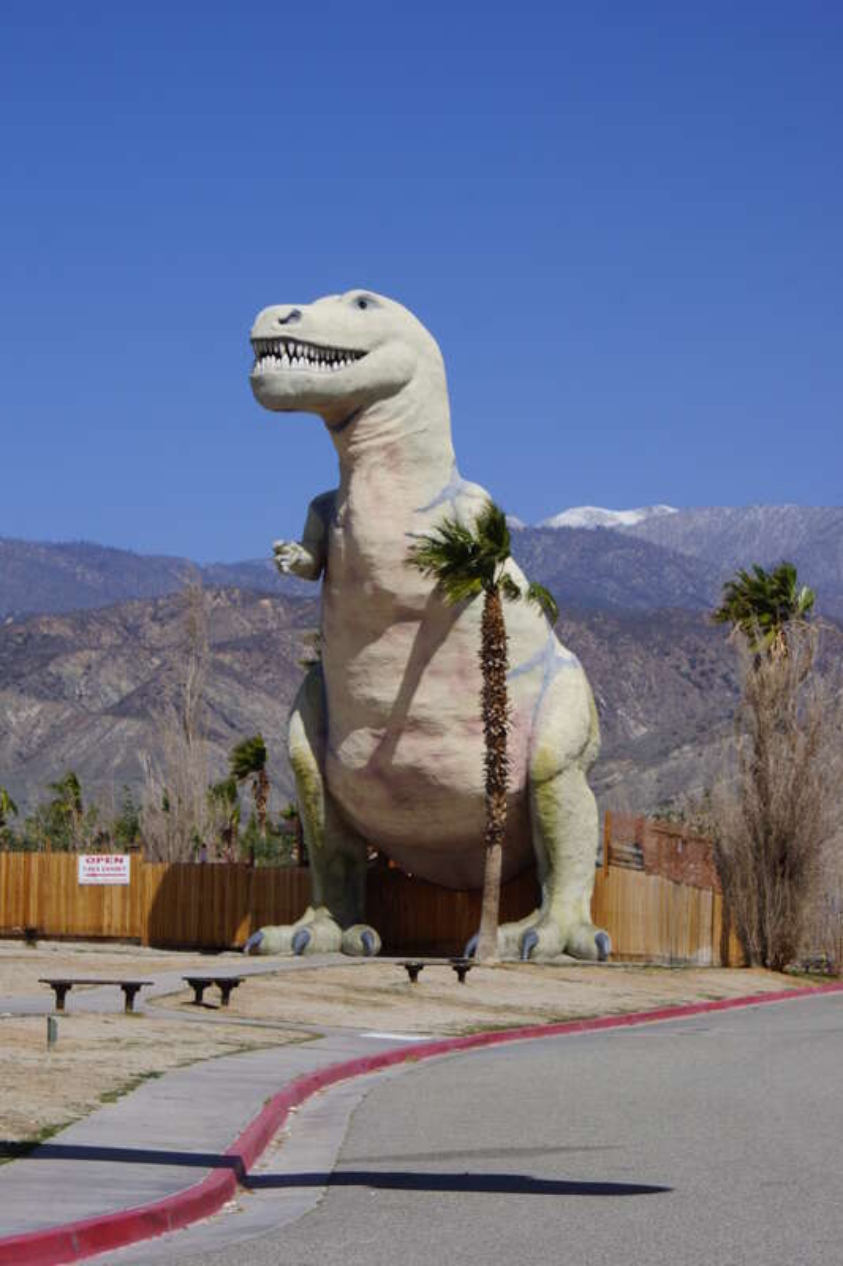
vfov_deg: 19.5
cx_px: 422
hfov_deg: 13.0
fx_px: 3689
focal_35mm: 105
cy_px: 633
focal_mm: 70
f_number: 13
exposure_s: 1/250
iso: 100
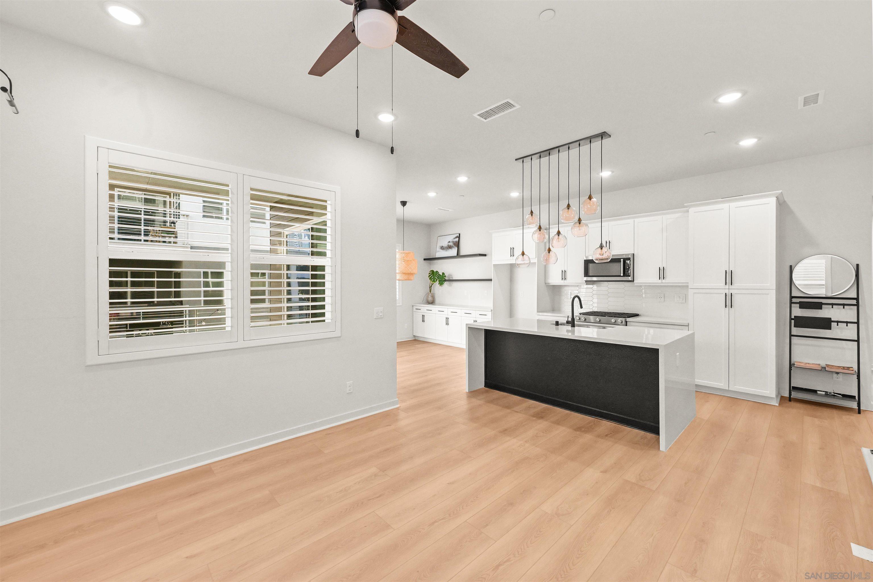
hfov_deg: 104.3
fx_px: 339
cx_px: 436
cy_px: 291
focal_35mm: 14
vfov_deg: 81.2
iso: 1250
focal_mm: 14
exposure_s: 1/15
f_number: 7.1
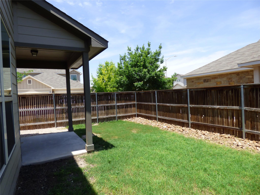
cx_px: 130
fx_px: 150
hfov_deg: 81.7
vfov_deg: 66.0
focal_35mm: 20
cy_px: 98
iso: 100
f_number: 2.8
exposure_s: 1/1000
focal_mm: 3.58
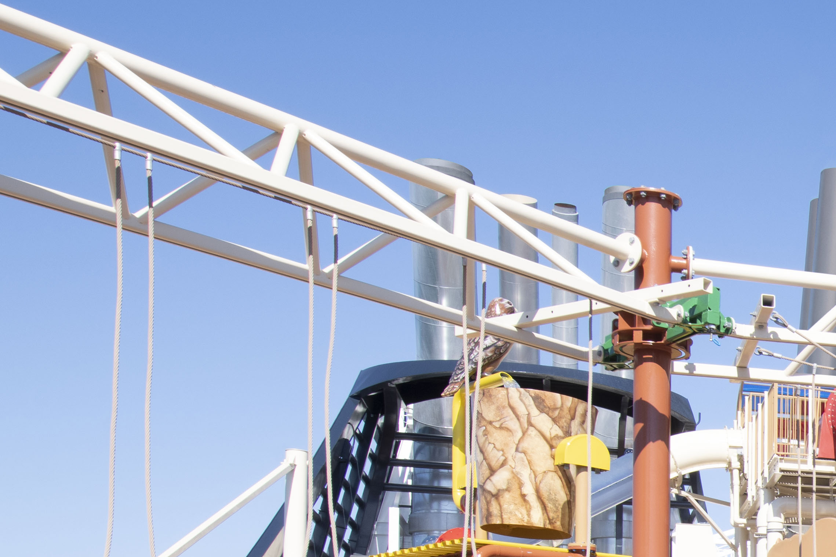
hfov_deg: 24.2
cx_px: 1348
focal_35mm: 58
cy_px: 772
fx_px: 1347
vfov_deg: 20.8
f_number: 11
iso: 100
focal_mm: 16
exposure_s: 1/100
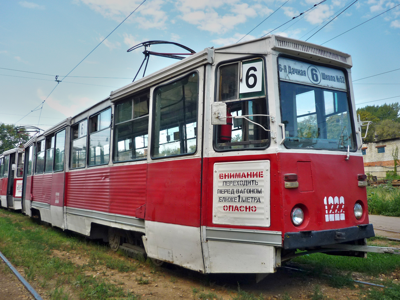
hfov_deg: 55.4
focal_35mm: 33
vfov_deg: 42.9
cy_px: 150
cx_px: 200
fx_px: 381
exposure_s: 1/500
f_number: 2.8
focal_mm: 5.5
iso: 100
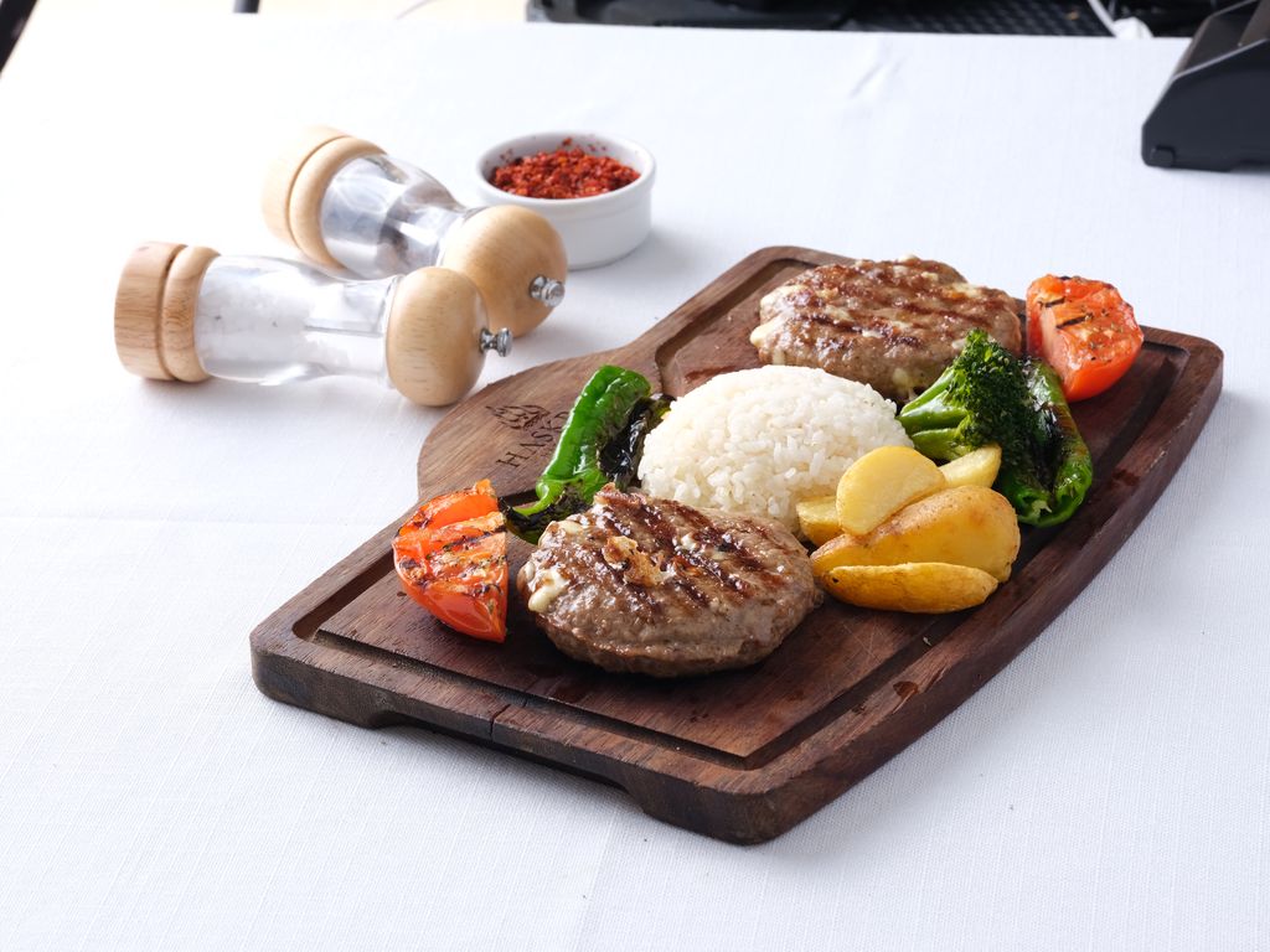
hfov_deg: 20.7
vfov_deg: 15.6
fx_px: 3485
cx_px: 635
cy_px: 476
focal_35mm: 95
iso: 1600
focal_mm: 120
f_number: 18
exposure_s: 1/125
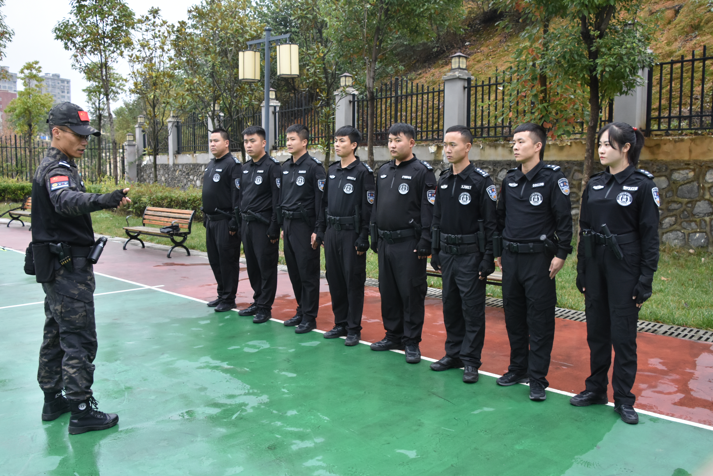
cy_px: 238
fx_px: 624
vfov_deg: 41.7
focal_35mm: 32
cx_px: 356
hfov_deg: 59.5
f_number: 6.3
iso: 1000
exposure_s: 1/160
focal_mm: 21
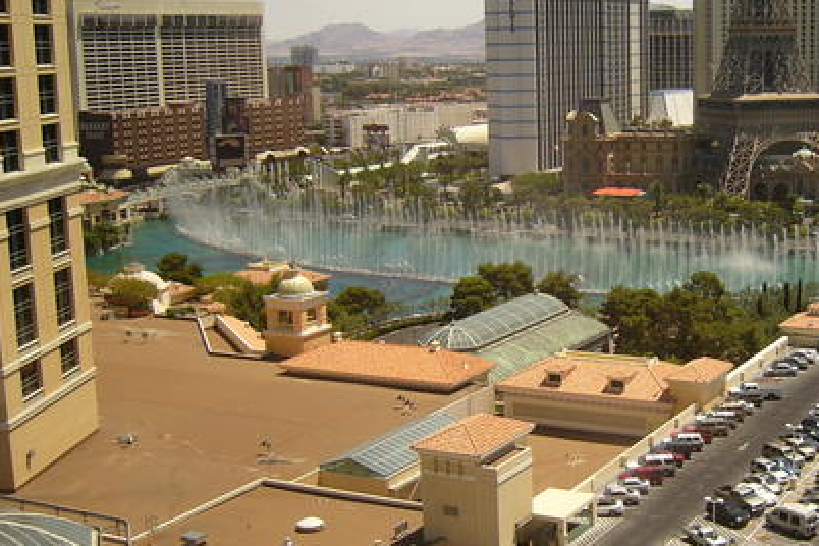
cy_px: 255
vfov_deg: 23.4
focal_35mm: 58
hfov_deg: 34.2
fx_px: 1319
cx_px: 548
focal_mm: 5.8
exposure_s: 1/200
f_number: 2.8
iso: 50
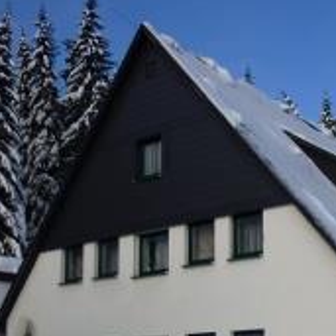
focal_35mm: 58
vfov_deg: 28.0
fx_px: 637
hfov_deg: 28.7
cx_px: 287
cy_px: 324
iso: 80
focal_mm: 4.5
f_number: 3.3
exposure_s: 1/800
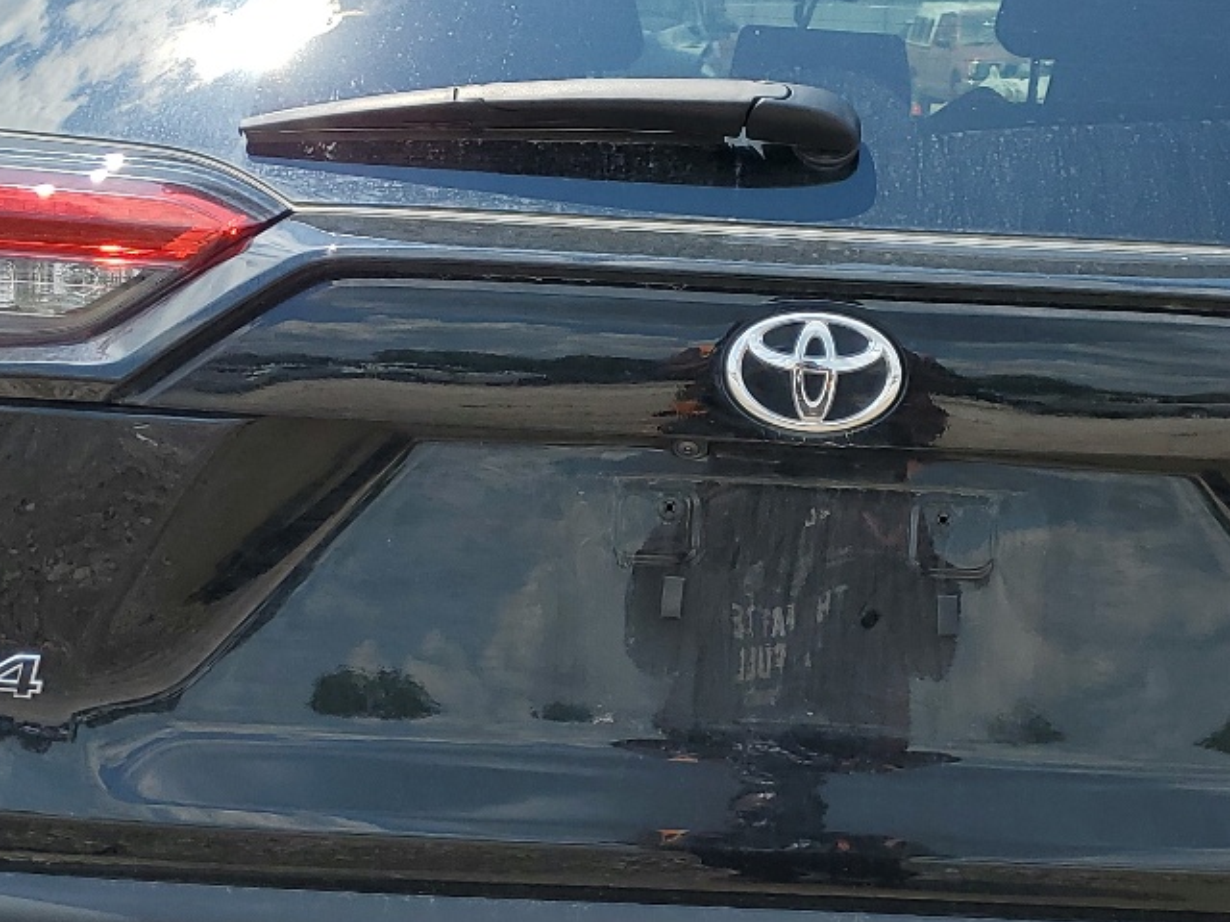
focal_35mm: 65
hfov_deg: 29.7
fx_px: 2310
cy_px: 496
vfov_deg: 22.6
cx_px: 769
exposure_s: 1/2000
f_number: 1.5
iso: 50
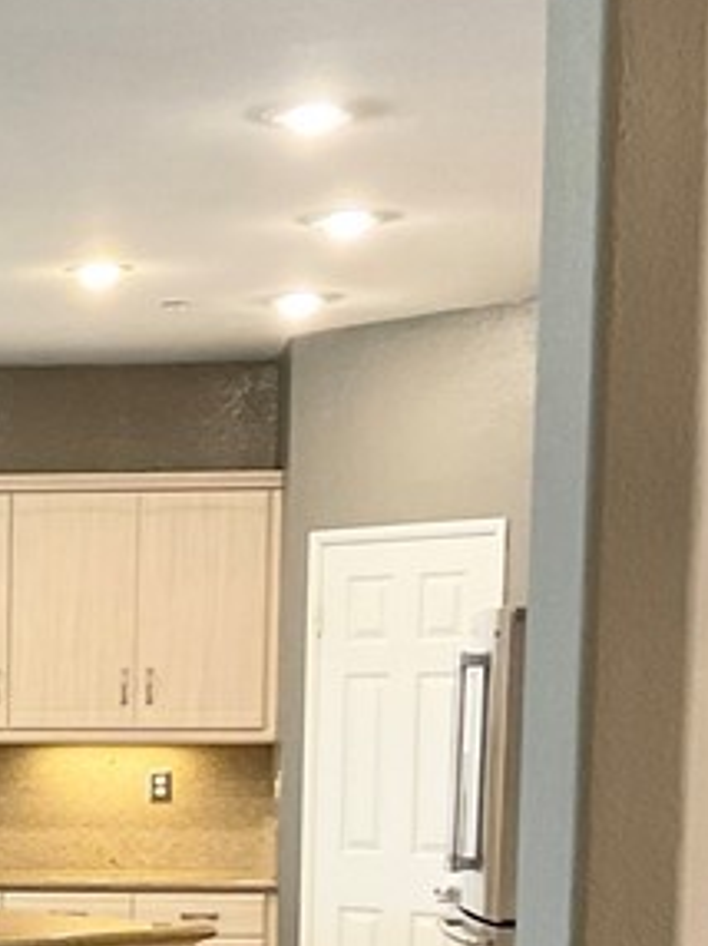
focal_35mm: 104
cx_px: -199
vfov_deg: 18.2
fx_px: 2840
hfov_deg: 13.7
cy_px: 1062
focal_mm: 3
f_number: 1.8
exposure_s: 1/60
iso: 100
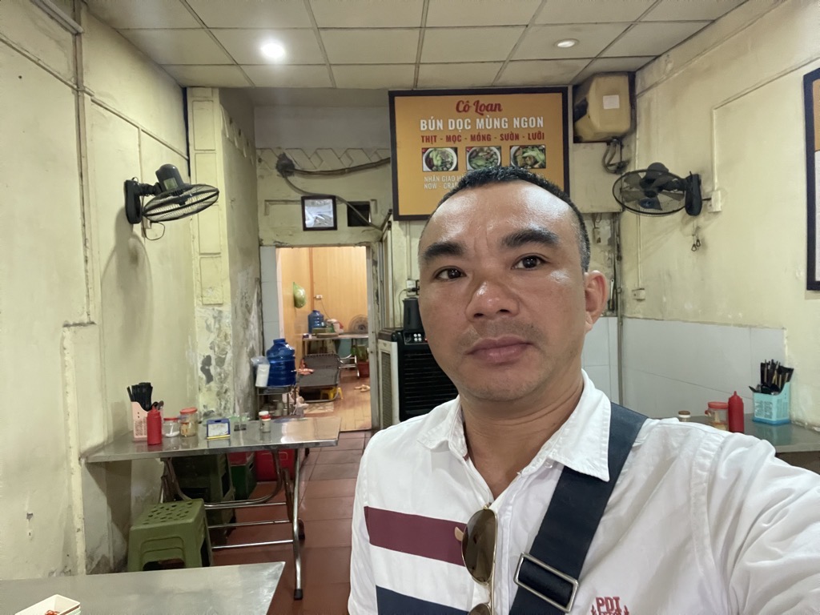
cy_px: 308
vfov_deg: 58.9
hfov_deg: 73.9
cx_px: 410
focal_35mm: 23
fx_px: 545
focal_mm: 2.71
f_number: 2.2
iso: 640
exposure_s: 1/30
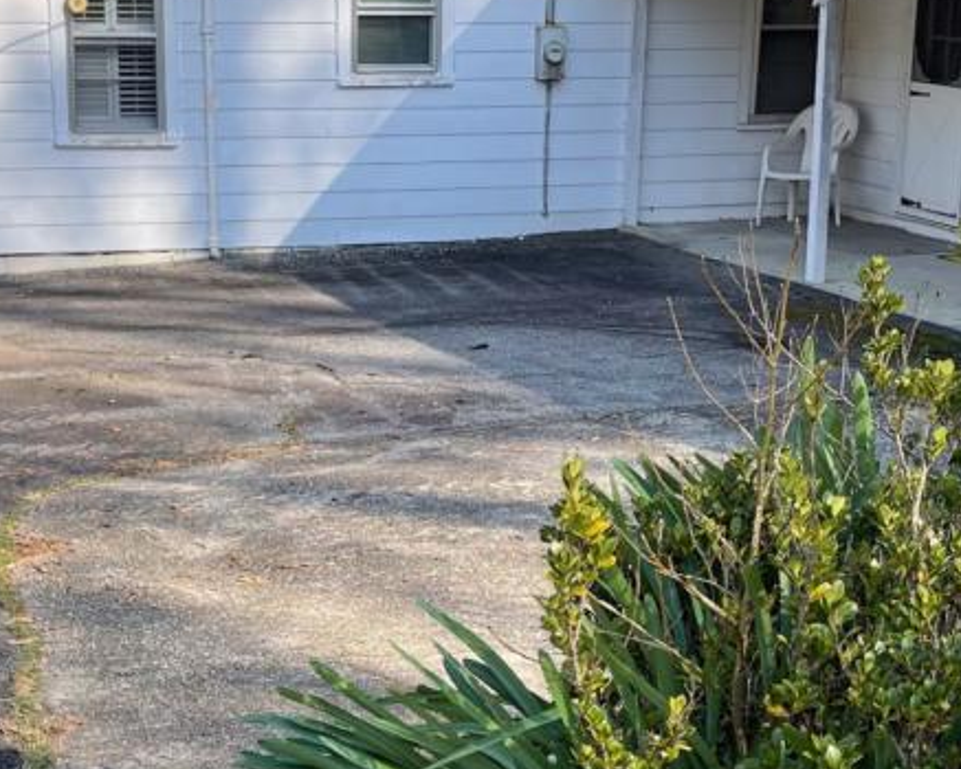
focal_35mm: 67
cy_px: 534
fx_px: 1906
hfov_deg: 28.3
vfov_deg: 22.7
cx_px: 420
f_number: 1.6
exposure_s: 1/543
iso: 32
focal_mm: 5.1
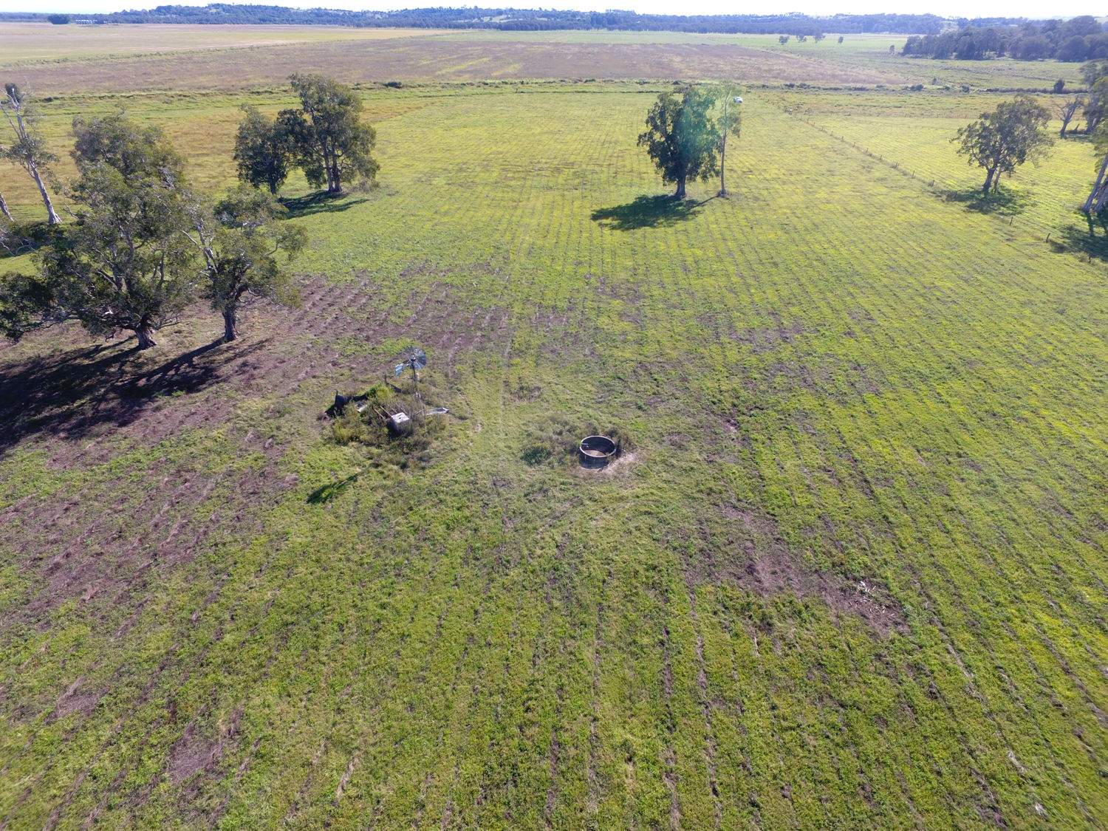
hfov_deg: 81.7
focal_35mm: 20
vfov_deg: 66.0
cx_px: 554
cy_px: 416
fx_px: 640
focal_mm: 3.61
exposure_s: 1/343
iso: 100
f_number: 2.8
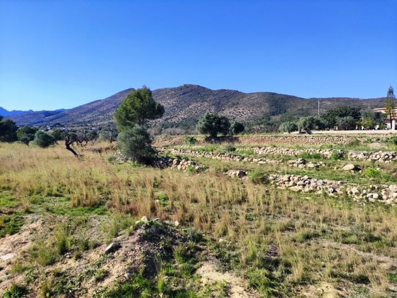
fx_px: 287
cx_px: 198
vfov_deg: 54.9
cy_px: 149
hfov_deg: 69.4
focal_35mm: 25
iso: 50
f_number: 1.89
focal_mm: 5.43
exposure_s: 1/1243
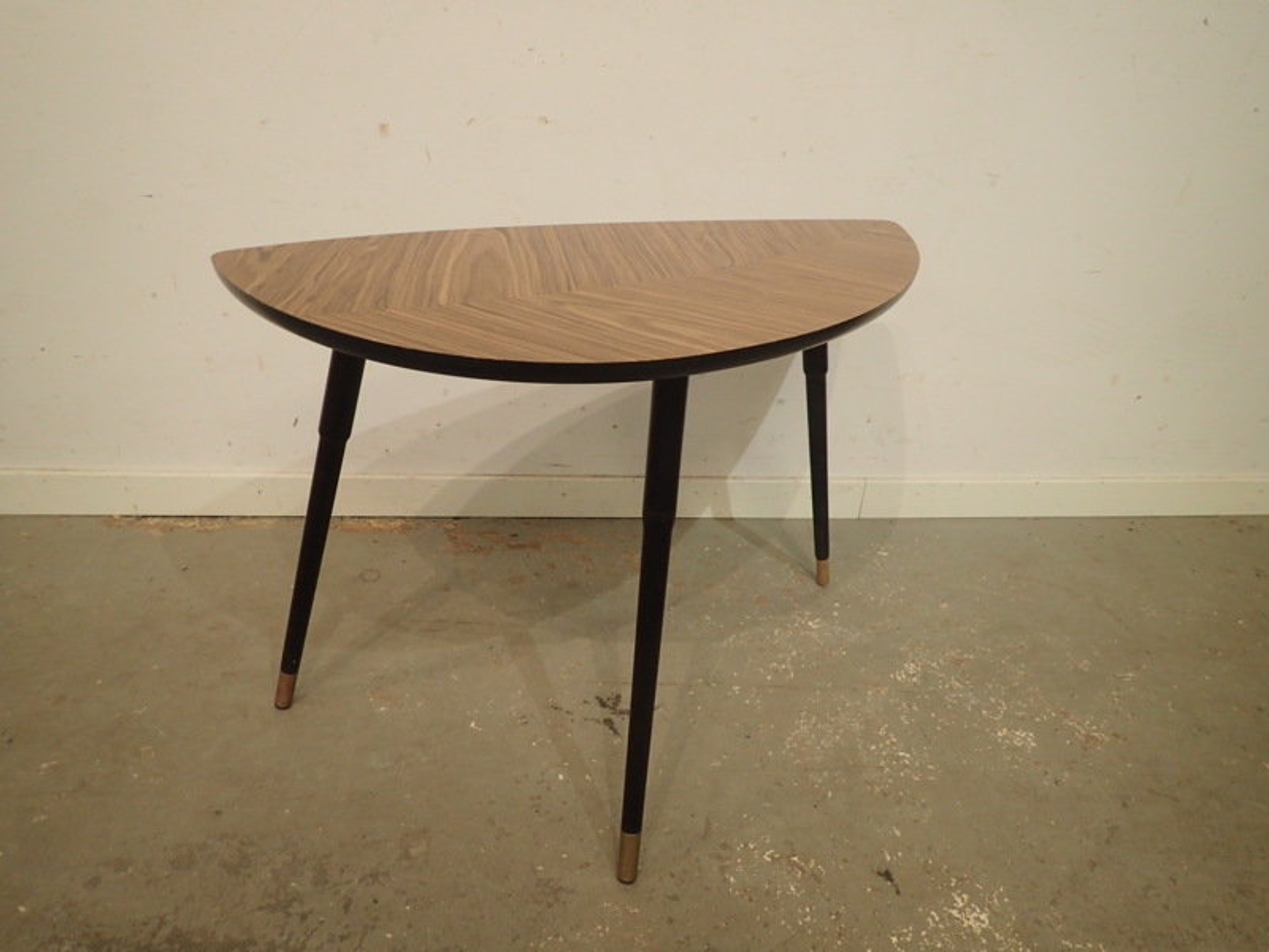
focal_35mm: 25
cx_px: 634
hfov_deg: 69.4
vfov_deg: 54.9
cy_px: 476
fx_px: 916
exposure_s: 1/50
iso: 200
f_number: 2
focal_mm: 4.5
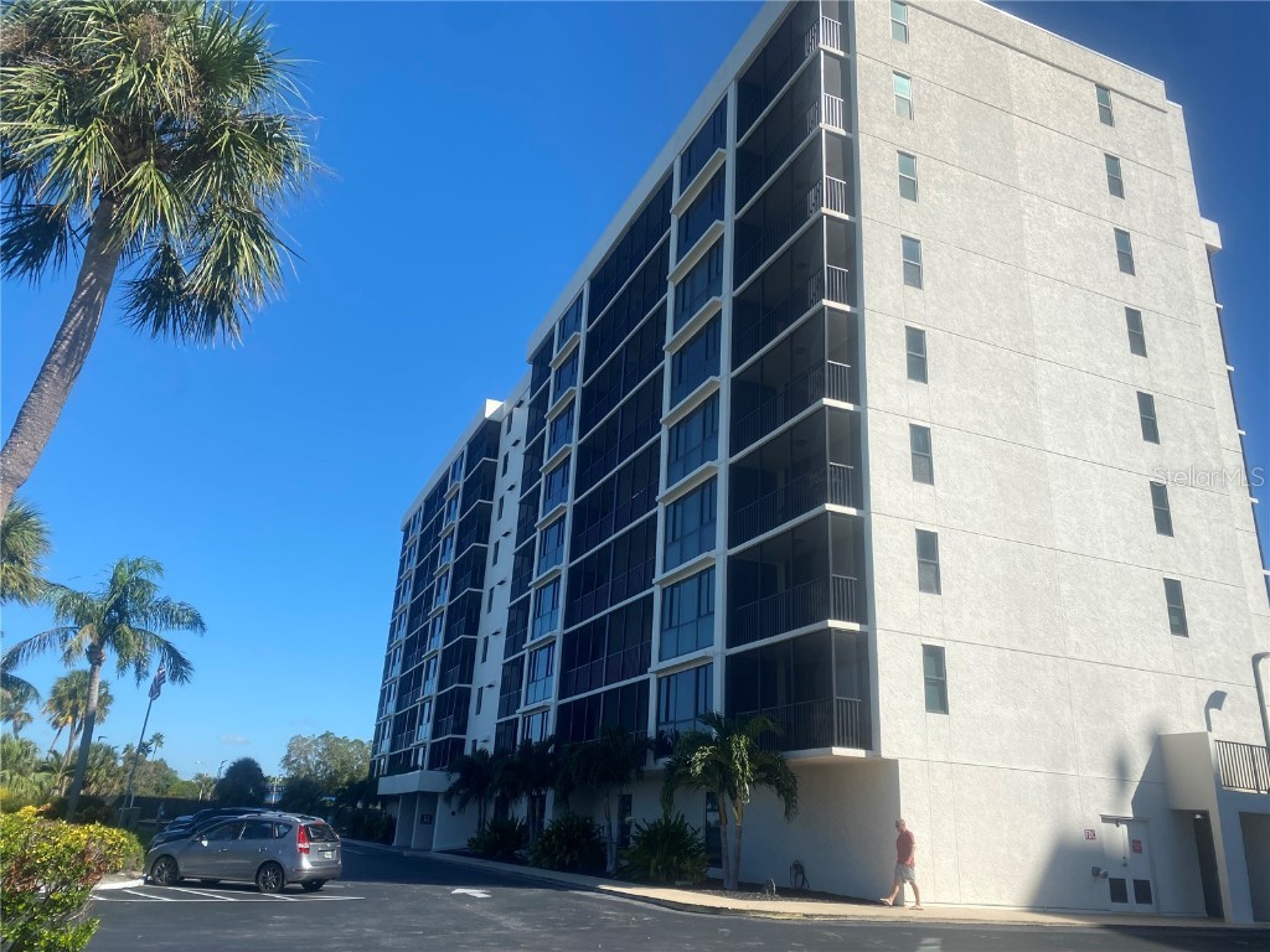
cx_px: 635
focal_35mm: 26
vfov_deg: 53.1
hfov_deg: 67.3
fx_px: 954
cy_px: 476
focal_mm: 4.25
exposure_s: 1/3401
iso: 32
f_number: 1.8
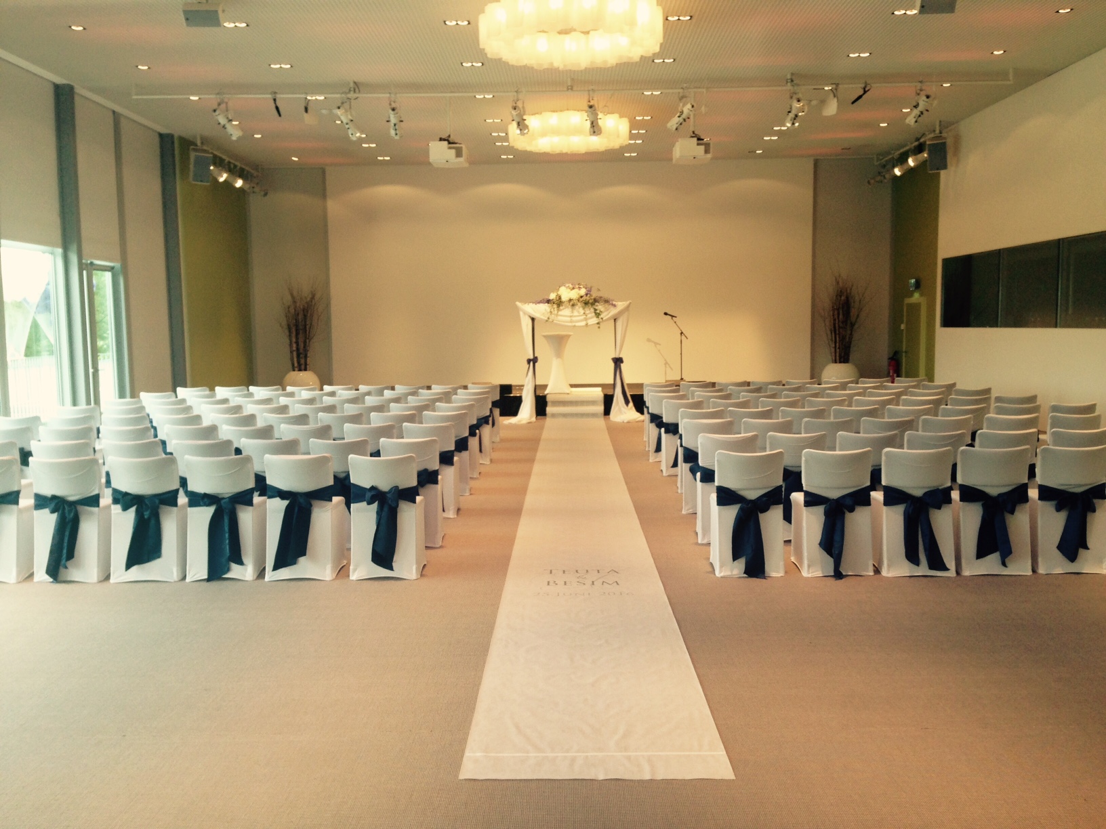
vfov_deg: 42.9
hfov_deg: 55.4
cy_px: 414
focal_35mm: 33
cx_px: 553
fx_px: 1054
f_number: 2.4
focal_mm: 4.12
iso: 64
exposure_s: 1/40
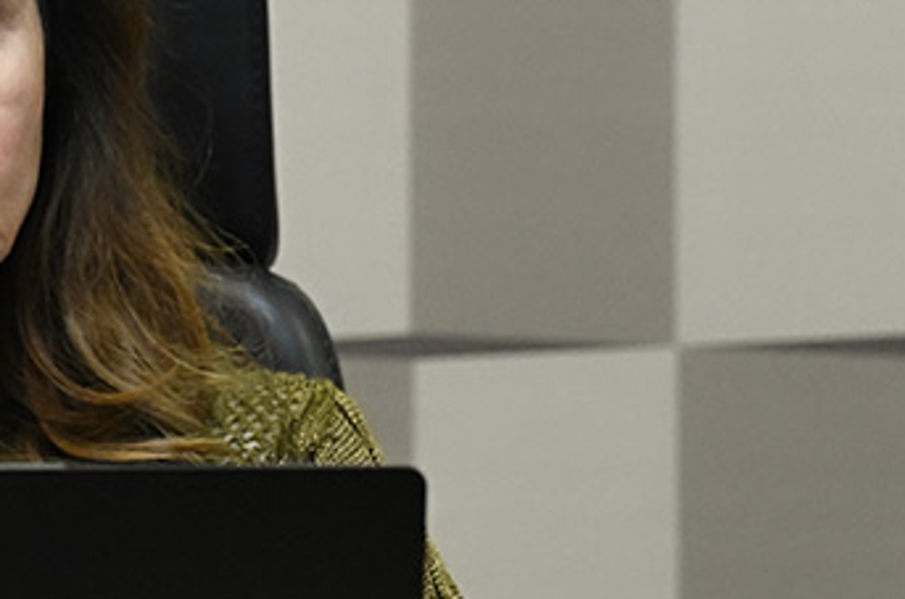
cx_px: -40
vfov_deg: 1.8
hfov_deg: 2.7
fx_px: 18886
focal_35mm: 753
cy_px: 438
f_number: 5
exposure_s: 1/200
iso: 4000
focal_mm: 200
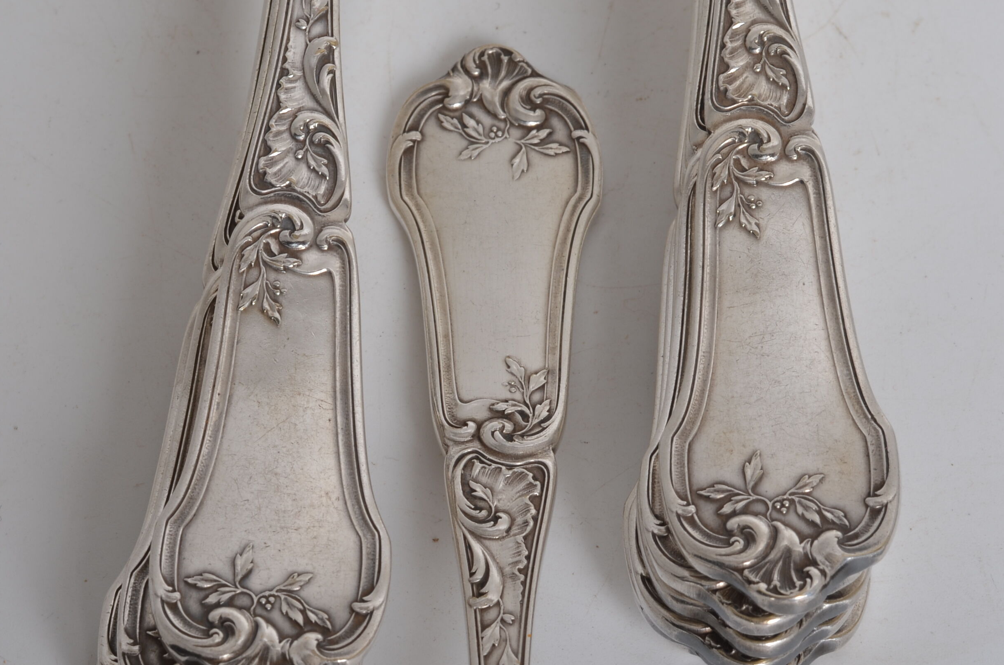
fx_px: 3173
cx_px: 502
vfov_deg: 11.9
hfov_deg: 18.0
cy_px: 211
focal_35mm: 114
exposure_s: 1/125
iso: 100
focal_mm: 50
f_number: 14
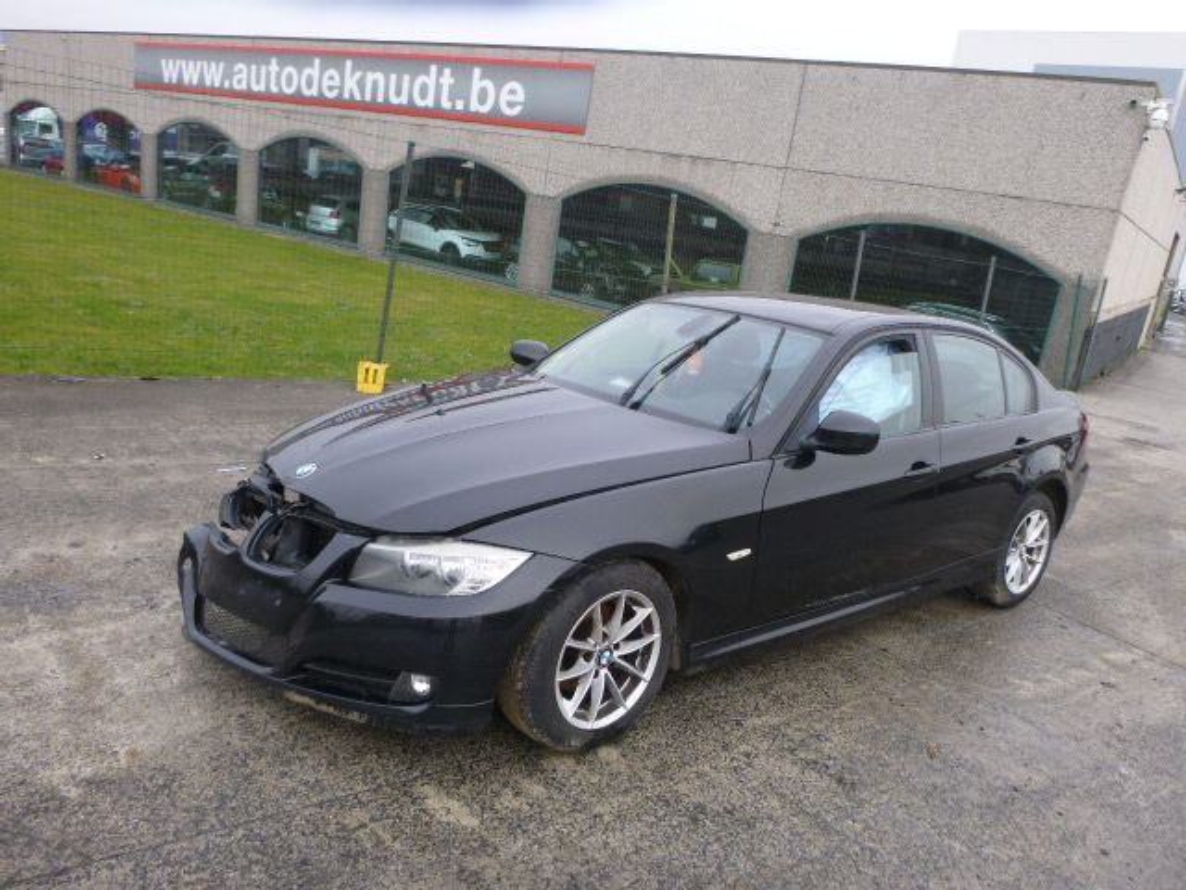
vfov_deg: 54.9
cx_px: 593
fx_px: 857
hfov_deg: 69.4
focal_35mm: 25
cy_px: 445
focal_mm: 4.5
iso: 100
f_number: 3.9
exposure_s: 1/80
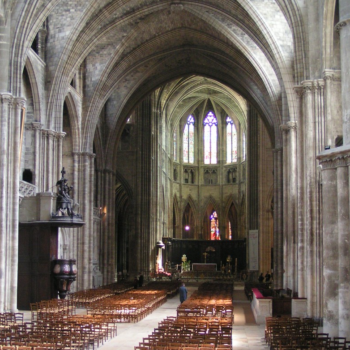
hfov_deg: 36.1
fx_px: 538
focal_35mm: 47
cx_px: 176
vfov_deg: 36.0
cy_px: 196
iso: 200
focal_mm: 6
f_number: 2.8
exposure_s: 1/20
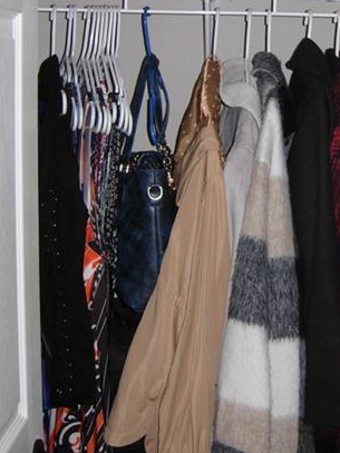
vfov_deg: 28.2
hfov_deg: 21.2
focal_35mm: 68
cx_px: 299
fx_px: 891
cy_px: 121
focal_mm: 7.5
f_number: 2.7
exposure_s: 1/60.4
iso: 66
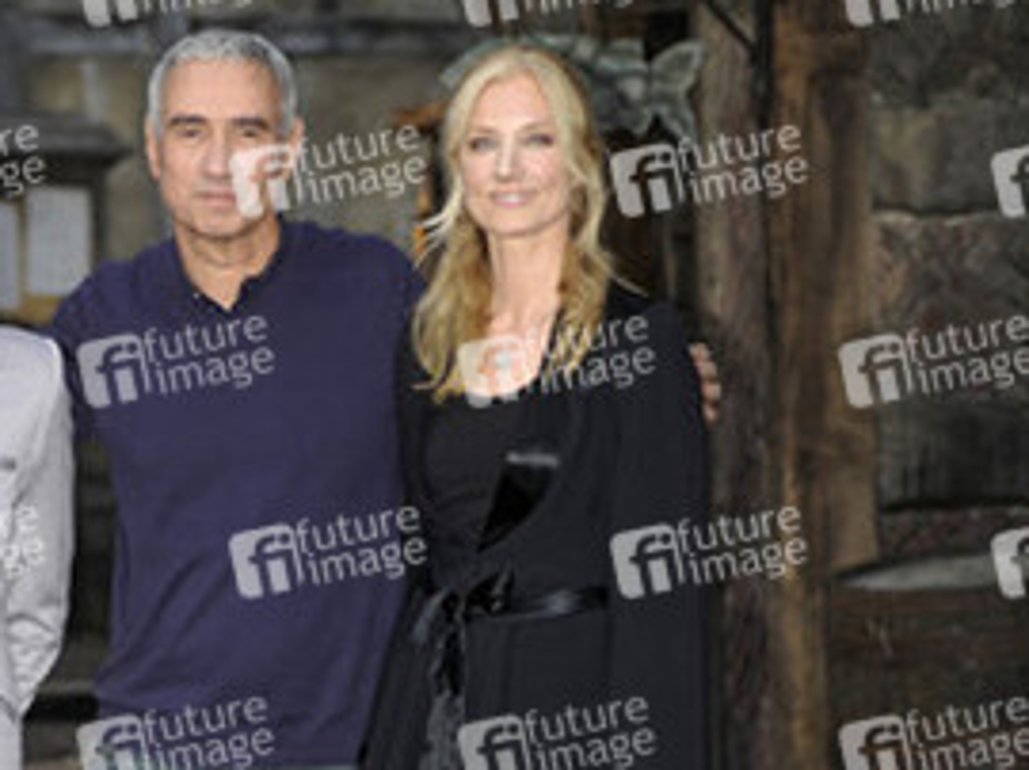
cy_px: 457
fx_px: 6207
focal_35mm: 209
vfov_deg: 7.1
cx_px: 227
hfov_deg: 9.5
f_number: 5
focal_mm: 130
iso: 800
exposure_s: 1/160
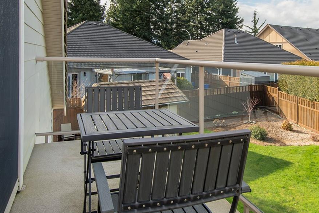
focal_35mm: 33
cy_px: 54
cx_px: 192
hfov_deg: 56.8
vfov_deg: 38.9
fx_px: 292
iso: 320
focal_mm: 12
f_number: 8
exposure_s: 1/320
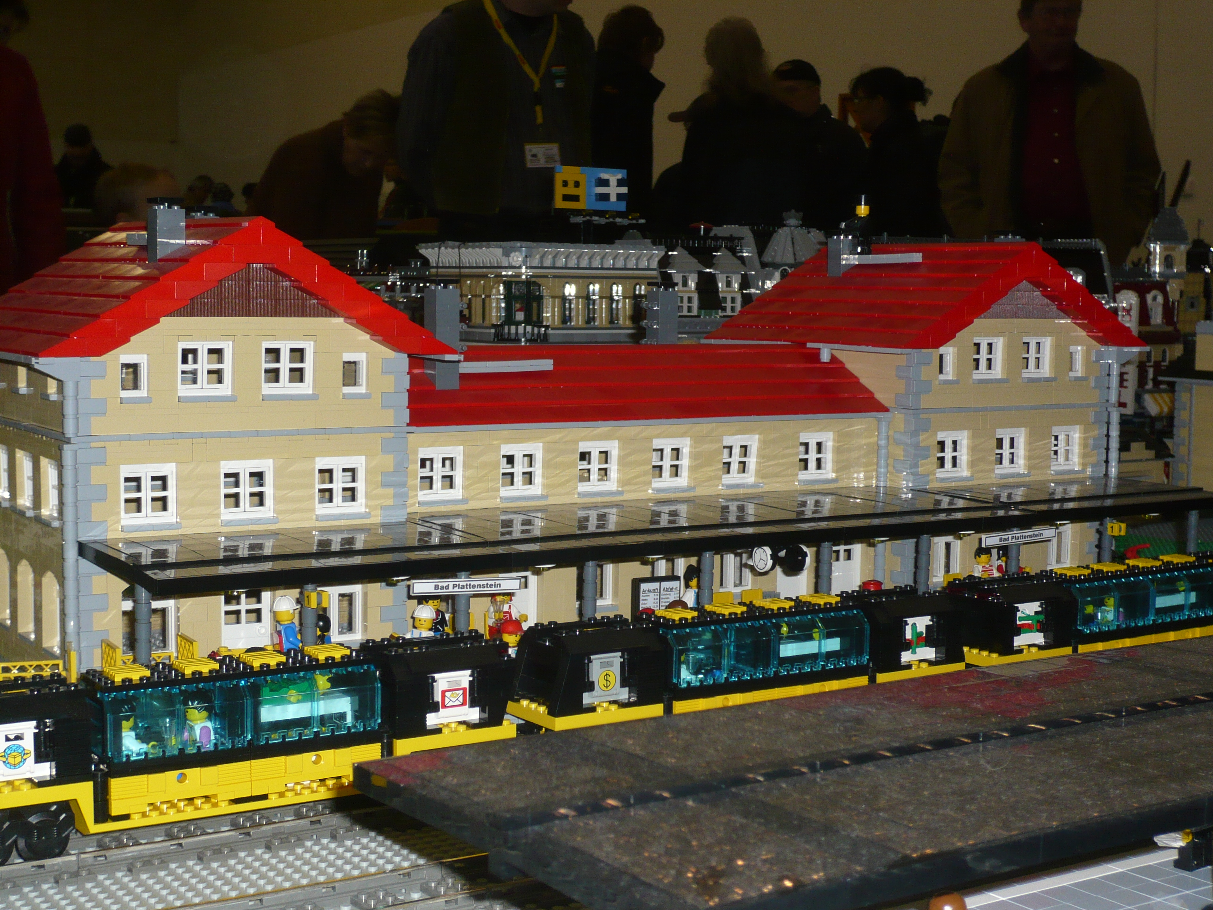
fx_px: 1892
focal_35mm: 54
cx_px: 606
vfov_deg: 27.0
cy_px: 455
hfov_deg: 35.5
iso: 125
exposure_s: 1/30
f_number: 4
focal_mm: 8.9
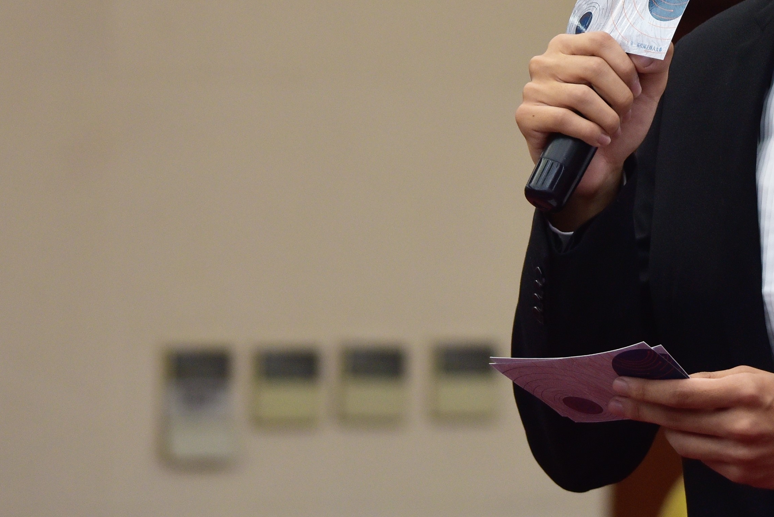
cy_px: -52
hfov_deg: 4.0
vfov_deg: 2.7
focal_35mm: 512
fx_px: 11013
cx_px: 808
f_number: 5.3
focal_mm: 195
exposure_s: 1/160
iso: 640
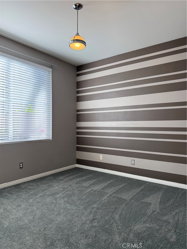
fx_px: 173
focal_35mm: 24
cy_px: 124
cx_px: 94
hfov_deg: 56.8
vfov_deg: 71.6
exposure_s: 1/238
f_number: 1.78
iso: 200
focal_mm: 6.76
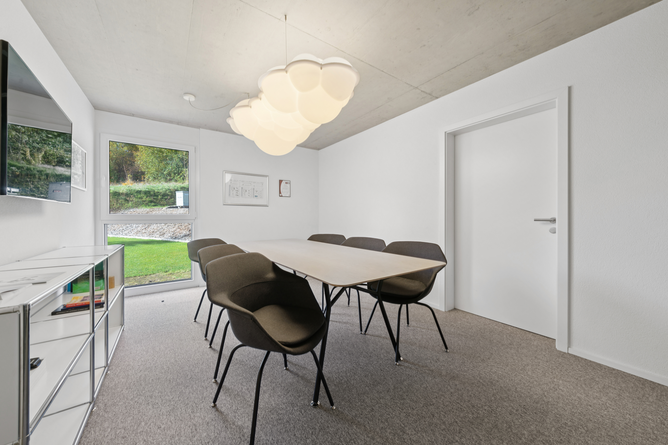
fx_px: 223
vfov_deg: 90.0
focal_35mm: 12
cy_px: 222
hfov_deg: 112.6
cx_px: 334
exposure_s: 1/4
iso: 100
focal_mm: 12
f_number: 10
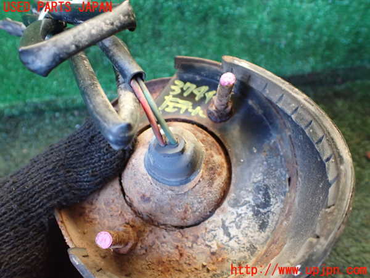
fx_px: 321
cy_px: 139
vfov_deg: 46.8
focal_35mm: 30
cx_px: 185
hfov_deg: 60.0
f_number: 2.3
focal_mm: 5.4
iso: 800
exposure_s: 1/100
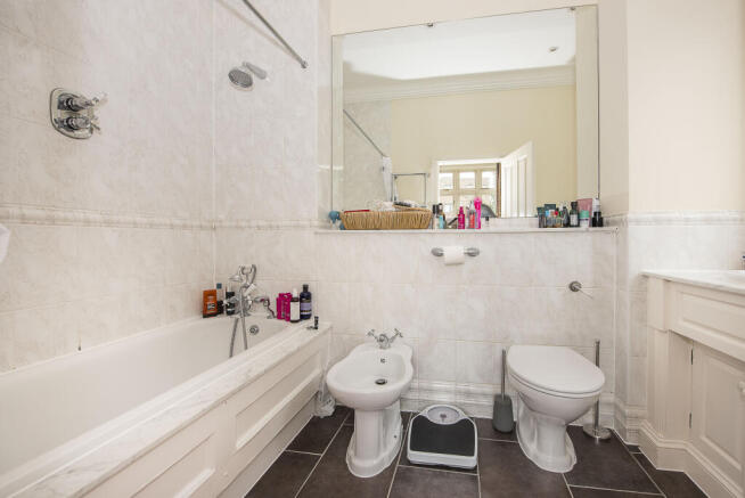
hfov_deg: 104.2
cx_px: 372
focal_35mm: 14
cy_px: 249
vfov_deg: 81.3
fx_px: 290
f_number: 7.1
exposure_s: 1/25
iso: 500
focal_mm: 14
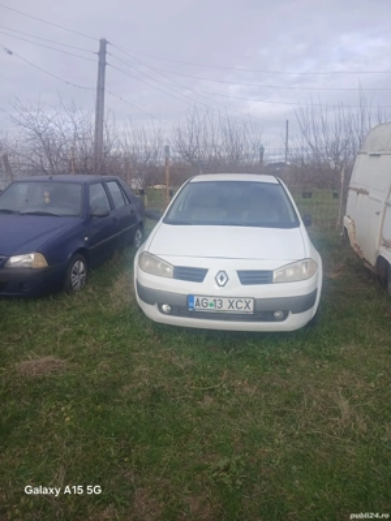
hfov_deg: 53.1
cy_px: 260
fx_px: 392
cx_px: 196
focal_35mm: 26
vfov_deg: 67.3
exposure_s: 1/256
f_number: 1.8
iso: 20
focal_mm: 3.98
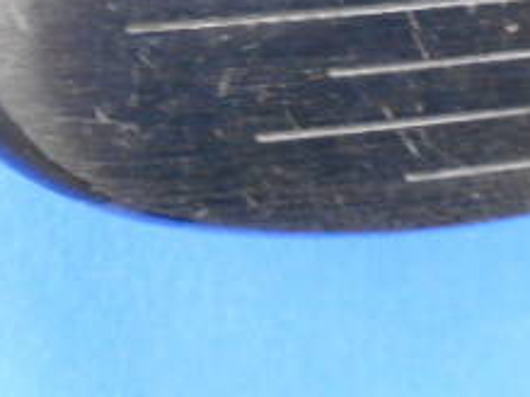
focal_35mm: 76
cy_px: 48
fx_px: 1163
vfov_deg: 19.1
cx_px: 479
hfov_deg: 24.9
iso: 400
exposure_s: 1/8
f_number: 3.2
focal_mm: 4.6
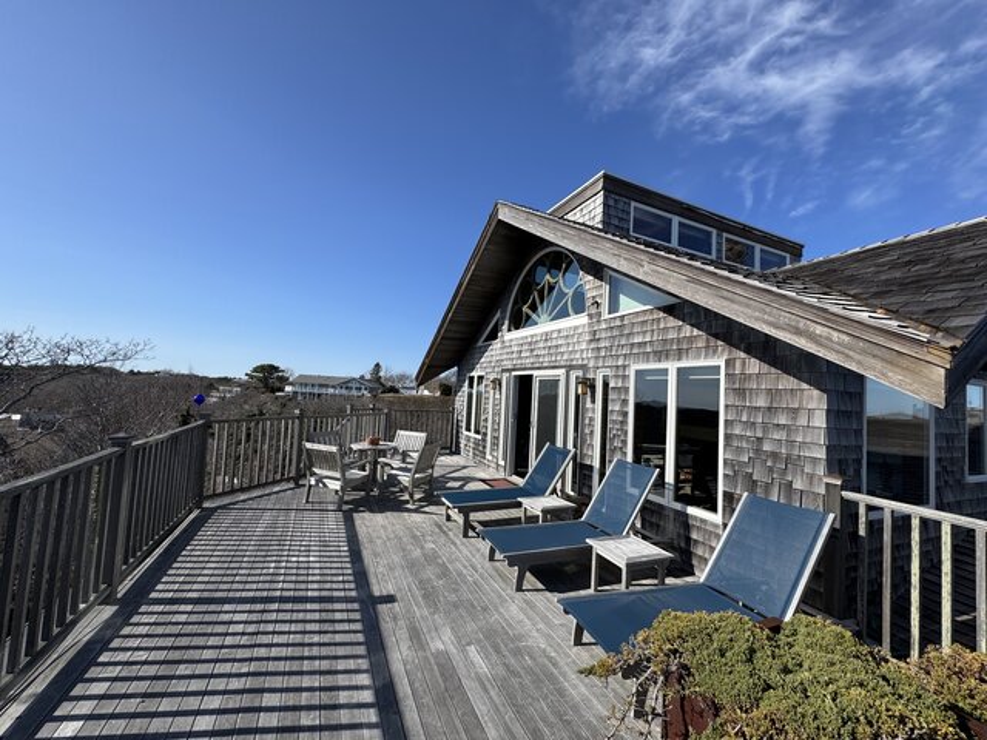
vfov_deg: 85.7
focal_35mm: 14
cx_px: 494
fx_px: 399
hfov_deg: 102.1
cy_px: 370
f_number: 2.2
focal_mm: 2.22
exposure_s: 1/2208
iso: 50
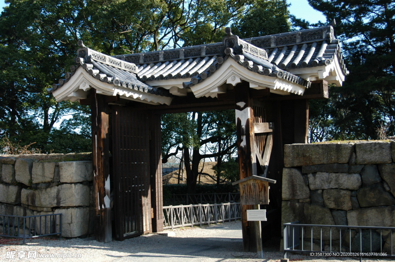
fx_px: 493
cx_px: 198
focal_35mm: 45
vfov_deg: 29.8
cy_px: 131
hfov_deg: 43.6
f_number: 6.3
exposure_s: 1/160
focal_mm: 30
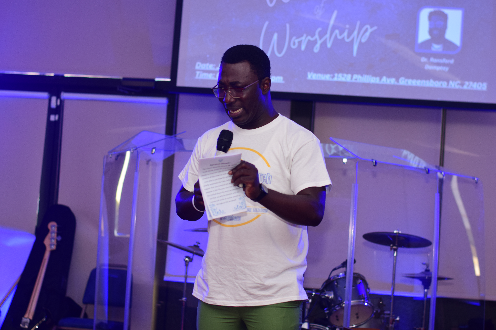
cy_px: 165
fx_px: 1033
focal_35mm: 75
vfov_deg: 18.2
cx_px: 248
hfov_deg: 27.0
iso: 320
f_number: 2.8
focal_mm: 50
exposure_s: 1/200
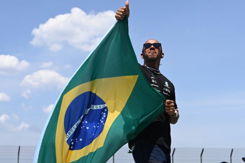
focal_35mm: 70
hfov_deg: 28.8
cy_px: 82
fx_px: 476
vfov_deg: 19.5
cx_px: 122
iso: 400
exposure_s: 1/1600
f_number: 8
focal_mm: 70
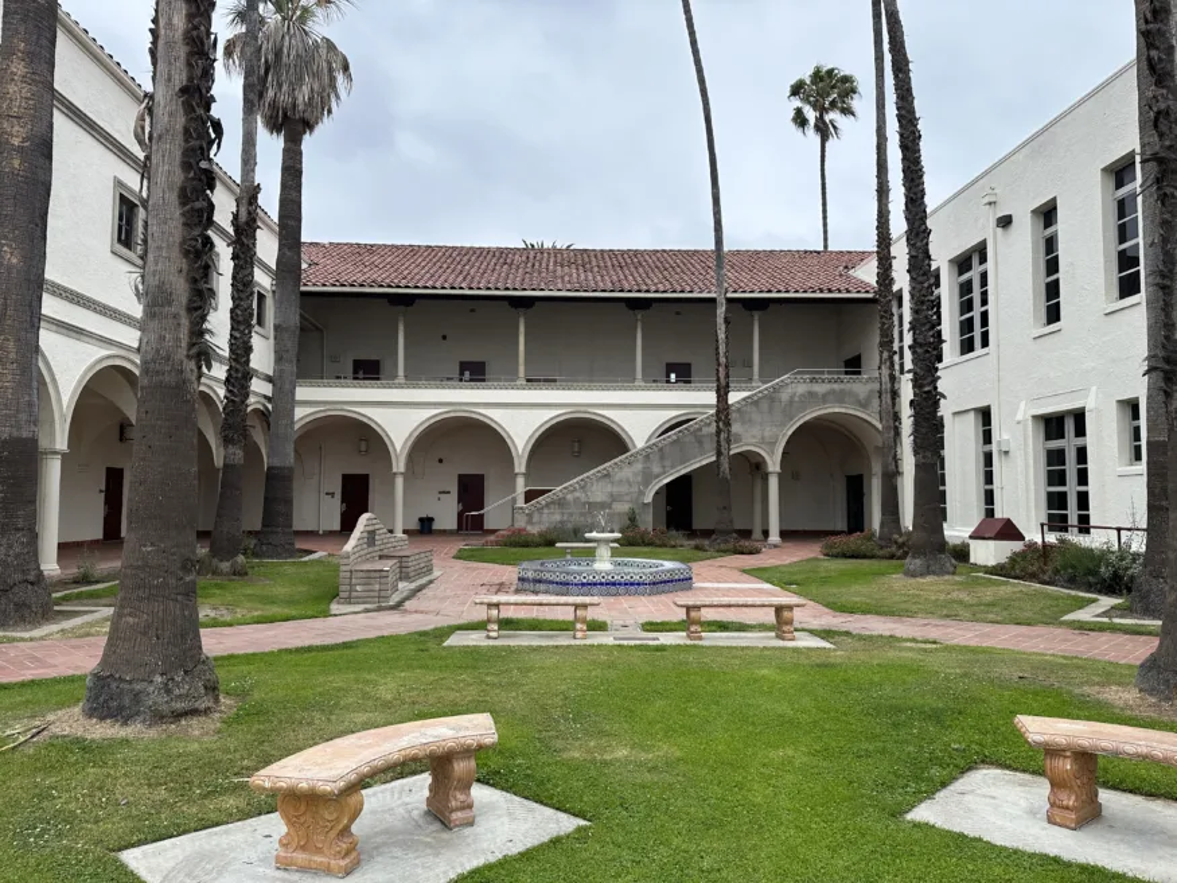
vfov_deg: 56.8
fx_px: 816
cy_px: 442
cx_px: 588
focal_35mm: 24
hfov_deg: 71.6
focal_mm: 6.86
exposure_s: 1/4184
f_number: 1.78
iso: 80
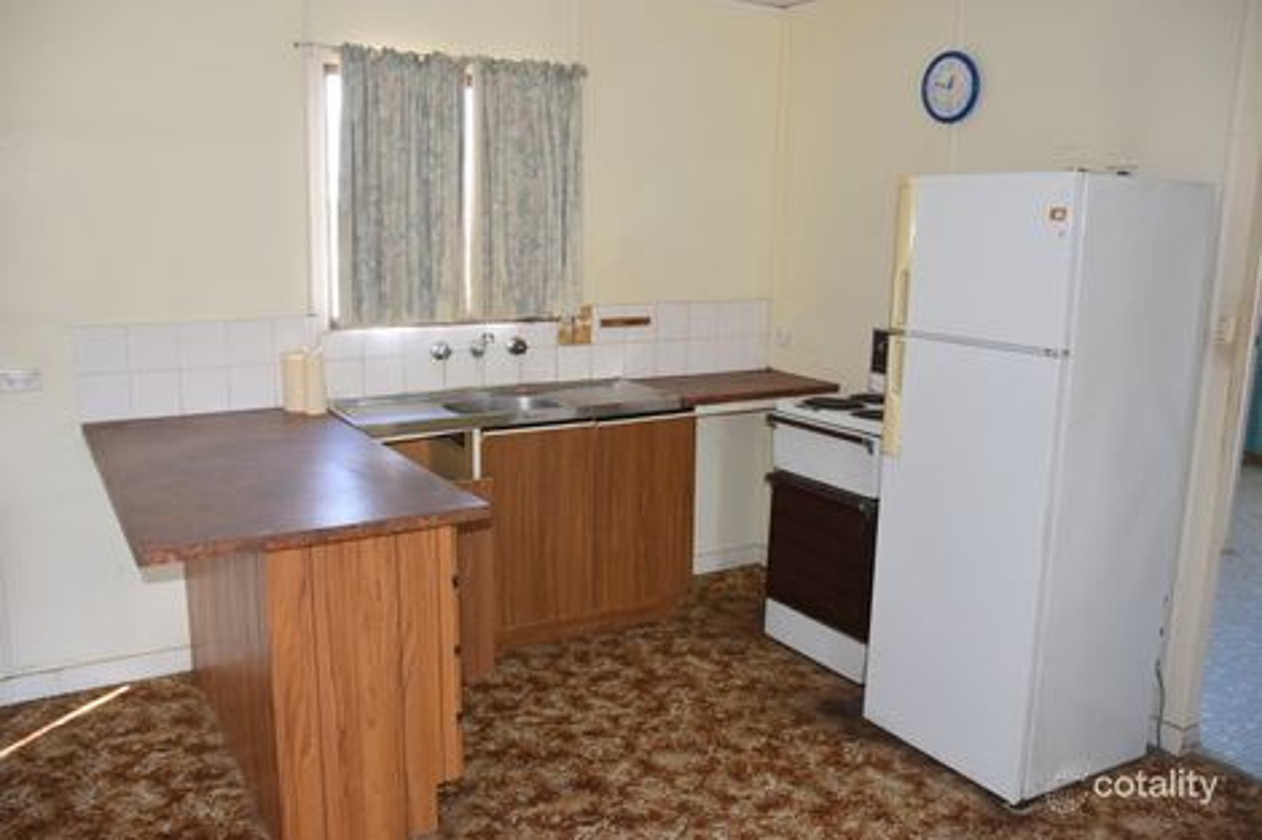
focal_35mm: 30
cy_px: 420
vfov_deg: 43.6
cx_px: 631
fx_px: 1051
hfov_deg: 61.9
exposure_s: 1/60
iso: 640
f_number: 3.5
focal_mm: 20
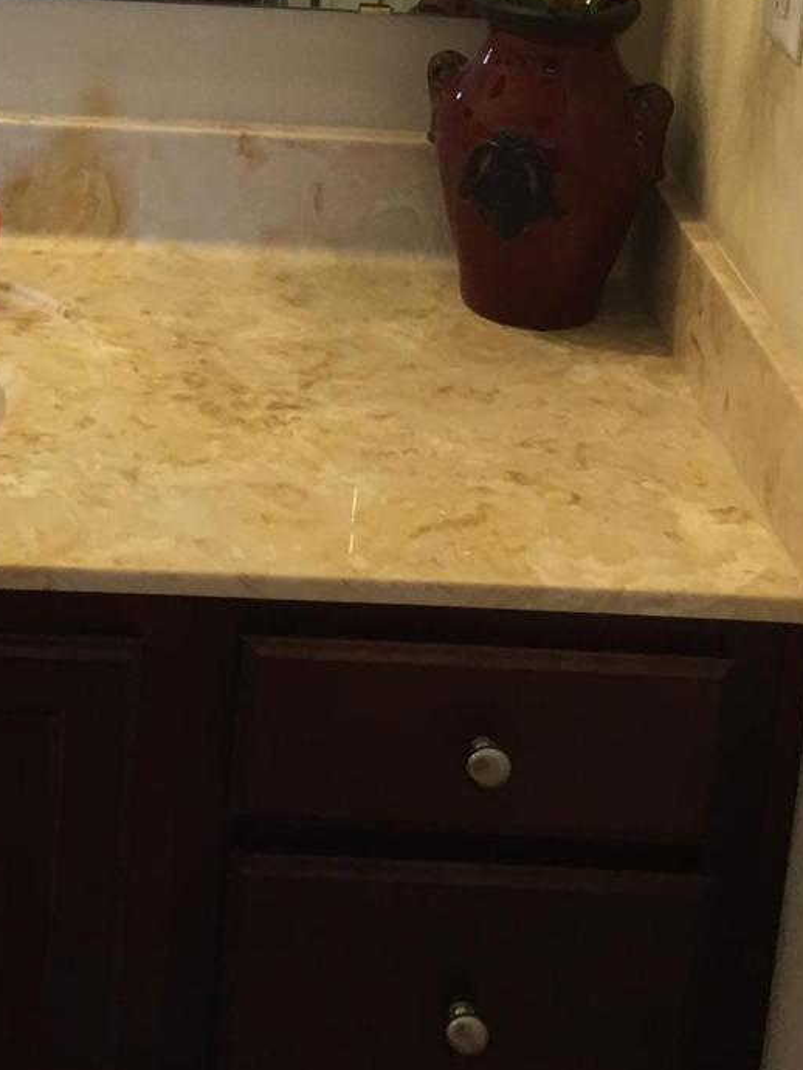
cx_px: 124
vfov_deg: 22.1
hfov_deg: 17.4
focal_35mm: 84
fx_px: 2597
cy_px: -98
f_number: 2.2
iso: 25
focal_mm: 4.15
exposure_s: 1/15
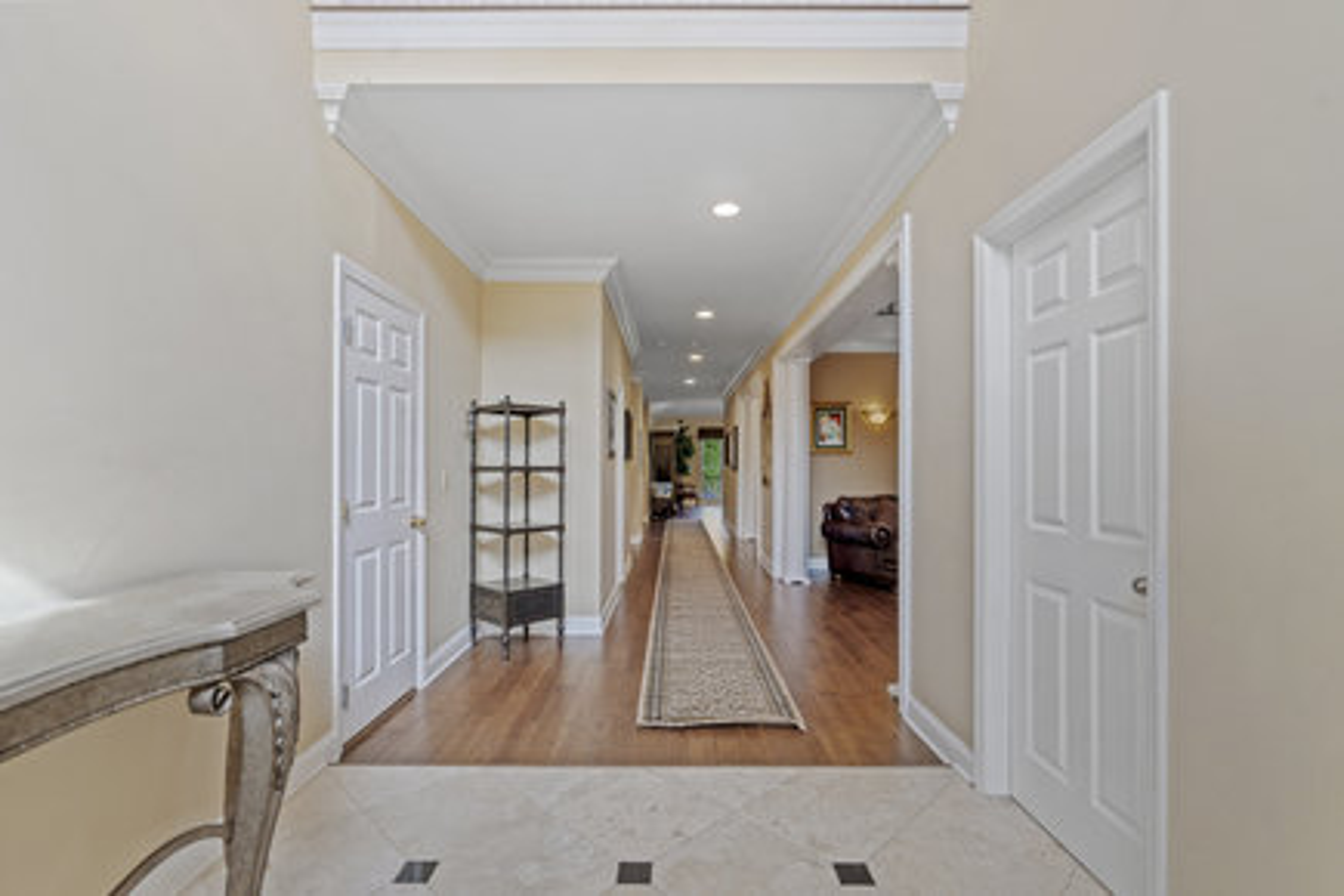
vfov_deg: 73.7
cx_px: 672
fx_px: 597
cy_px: 448
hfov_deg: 96.7
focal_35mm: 16
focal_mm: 16
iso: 80
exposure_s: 1/10
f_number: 6.3
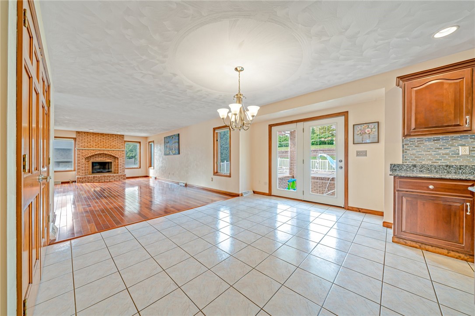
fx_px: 158
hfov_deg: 112.6
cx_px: 238
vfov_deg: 89.9
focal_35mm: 12
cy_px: 158
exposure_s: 1/10
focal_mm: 12
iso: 50
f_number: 11
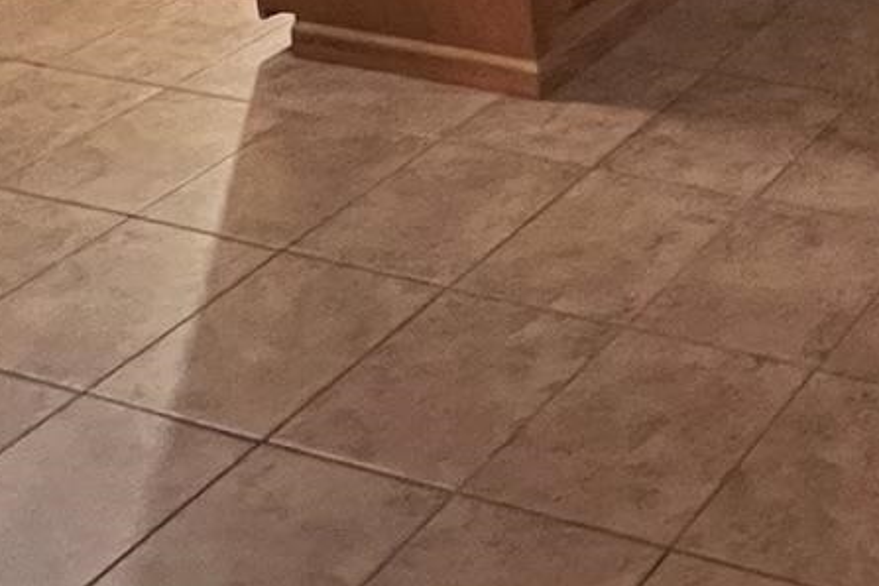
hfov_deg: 25.4
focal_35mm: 62
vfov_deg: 17.1
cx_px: 1276
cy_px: -529
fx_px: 1514
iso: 800
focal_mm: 1.57
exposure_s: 1/40
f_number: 1.8
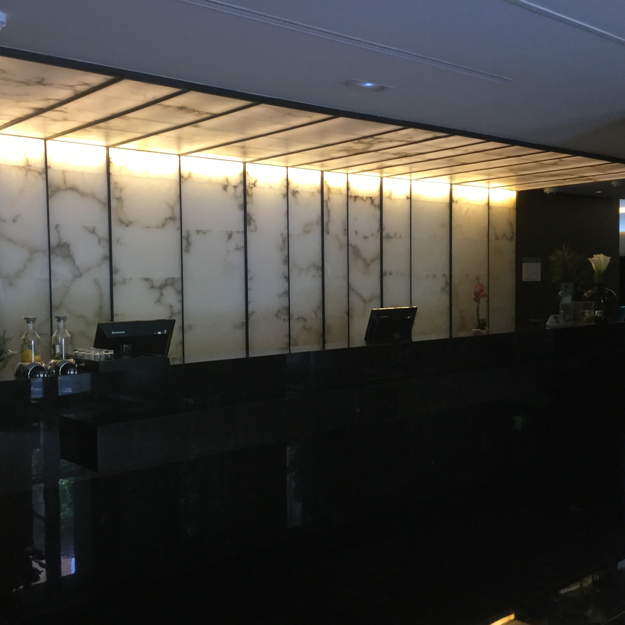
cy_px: 315
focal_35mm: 37
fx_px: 756
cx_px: 235
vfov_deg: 44.9
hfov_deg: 44.6
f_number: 2.4
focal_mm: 3.3
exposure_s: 1/33
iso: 100
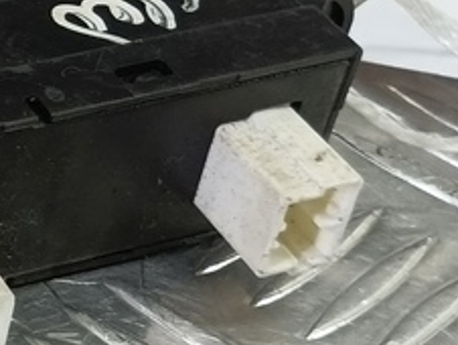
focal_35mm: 104
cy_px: 205
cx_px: -454
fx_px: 1377
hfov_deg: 15.3
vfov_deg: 14.2
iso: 138
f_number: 1.6
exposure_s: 1/50
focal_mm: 4.11
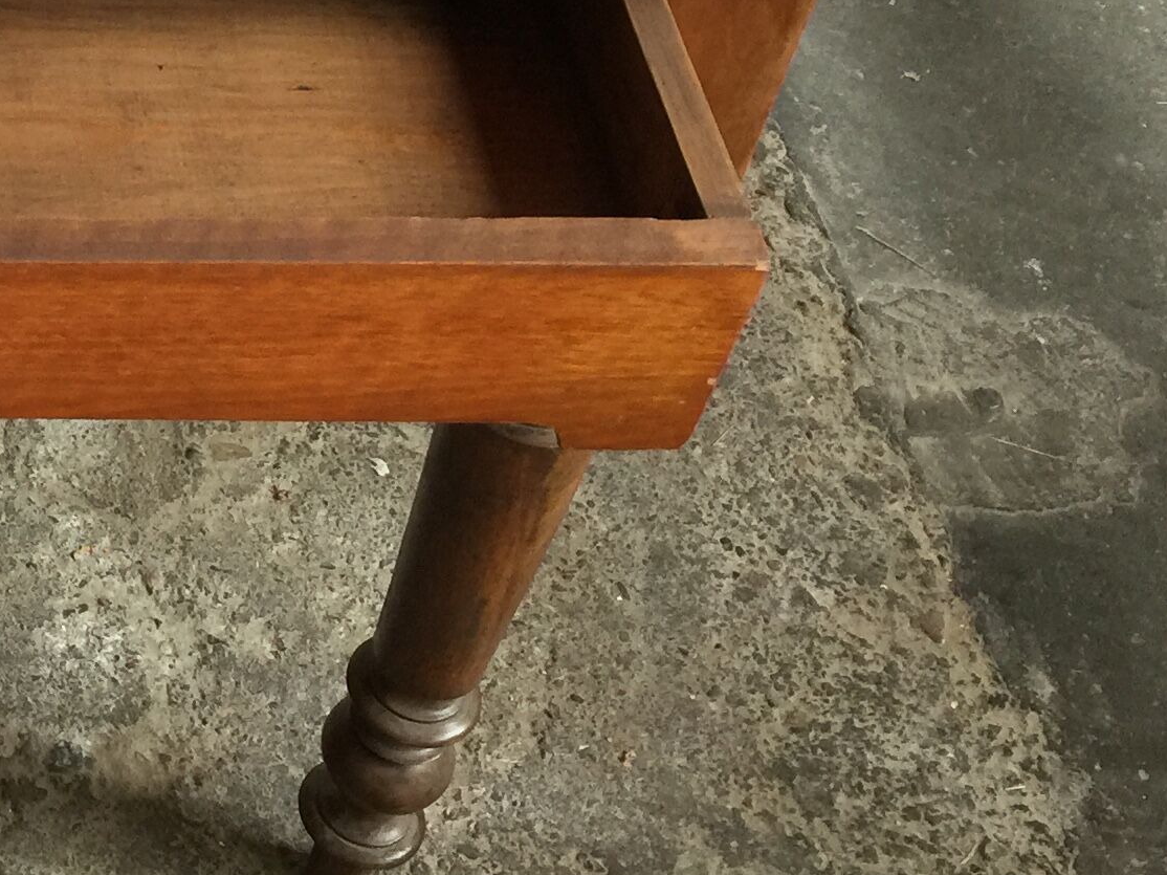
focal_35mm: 85
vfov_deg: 17.2
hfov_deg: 20.3
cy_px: 154
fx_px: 2865
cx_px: -489
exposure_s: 1/33
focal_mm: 4.15
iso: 50
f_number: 2.2
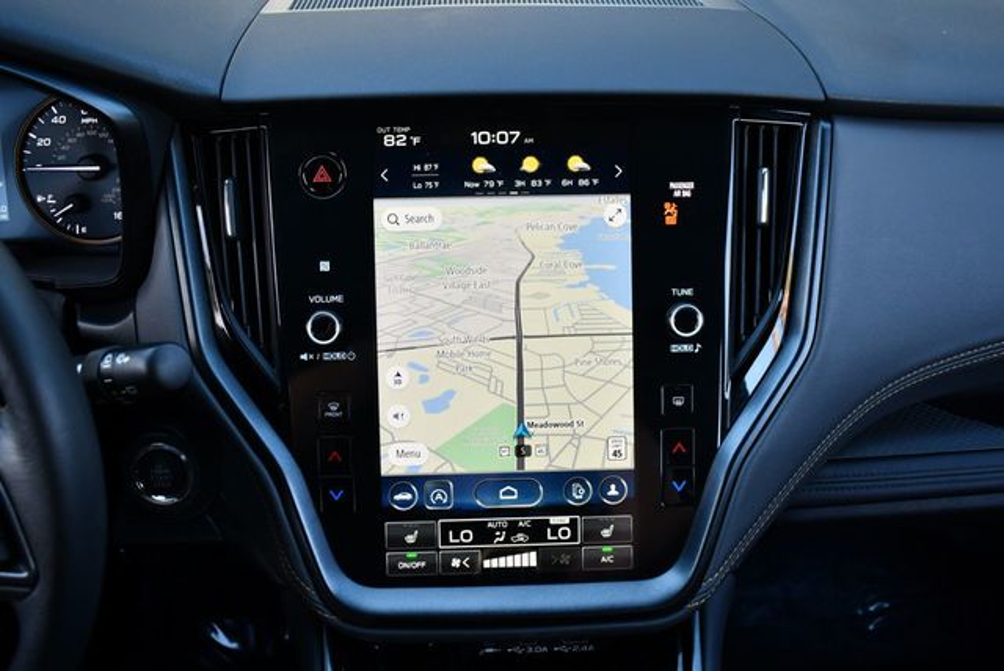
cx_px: 502
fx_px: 1005
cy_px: 336
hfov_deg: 53.1
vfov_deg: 36.9
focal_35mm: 36
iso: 500
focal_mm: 18
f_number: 3.5
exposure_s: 1/250
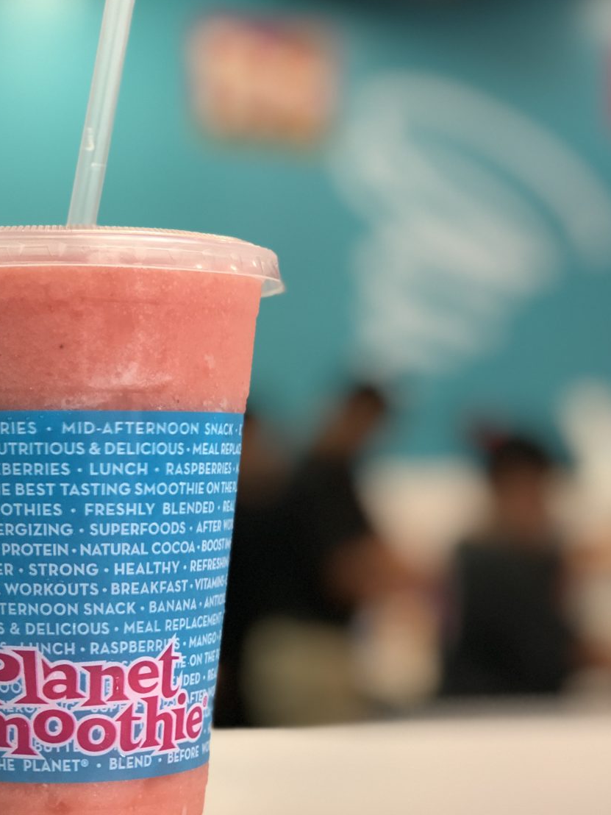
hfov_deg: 18.6
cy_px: 474
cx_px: 214
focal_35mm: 79
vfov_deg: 24.7
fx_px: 1859
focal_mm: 6.6
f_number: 2.8
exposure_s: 1/30
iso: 80
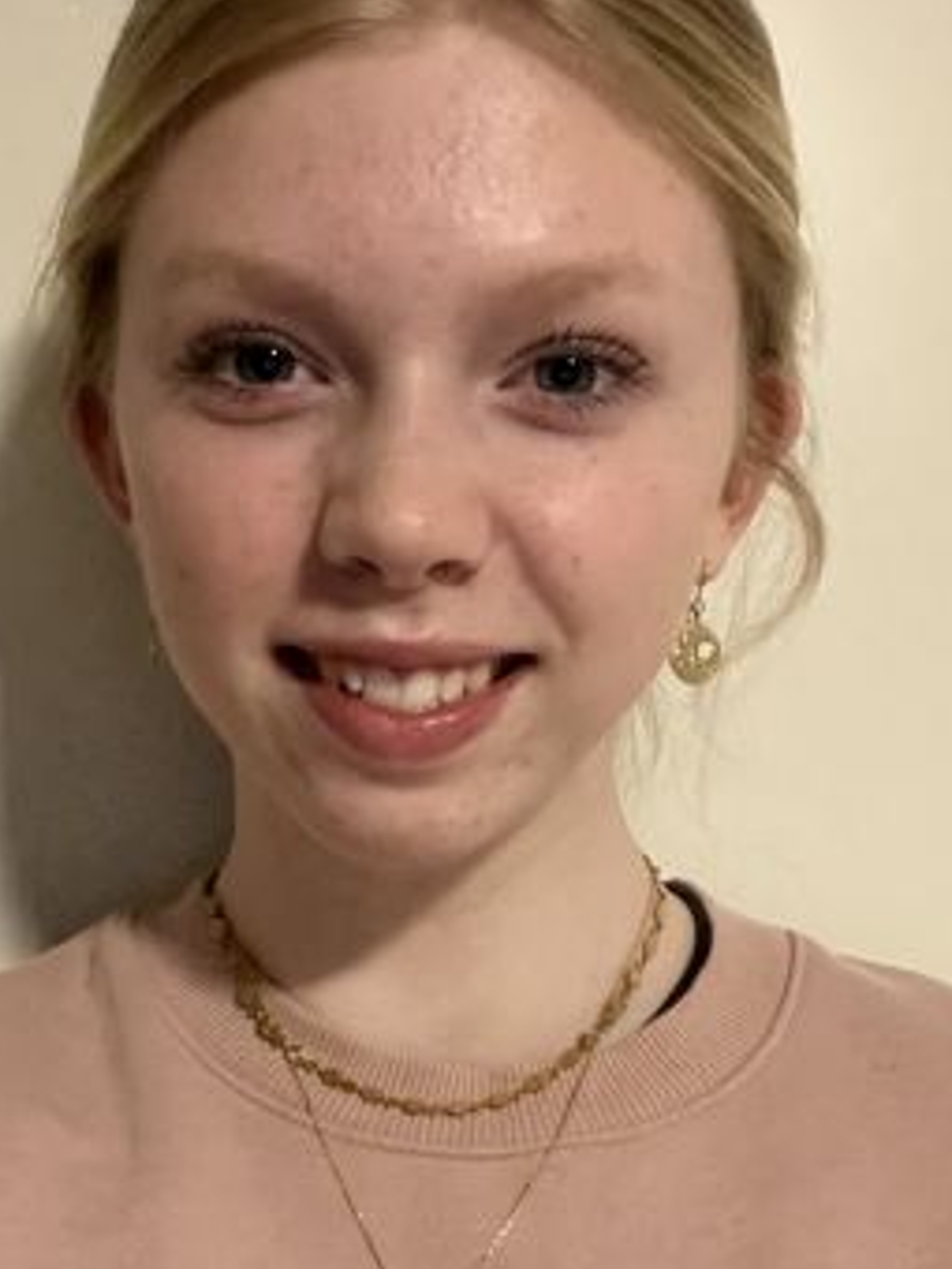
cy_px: 840
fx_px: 1943
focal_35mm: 53
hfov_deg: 27.4
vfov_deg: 35.8
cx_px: 362
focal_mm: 2.71
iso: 800
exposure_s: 1/17
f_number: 2.2
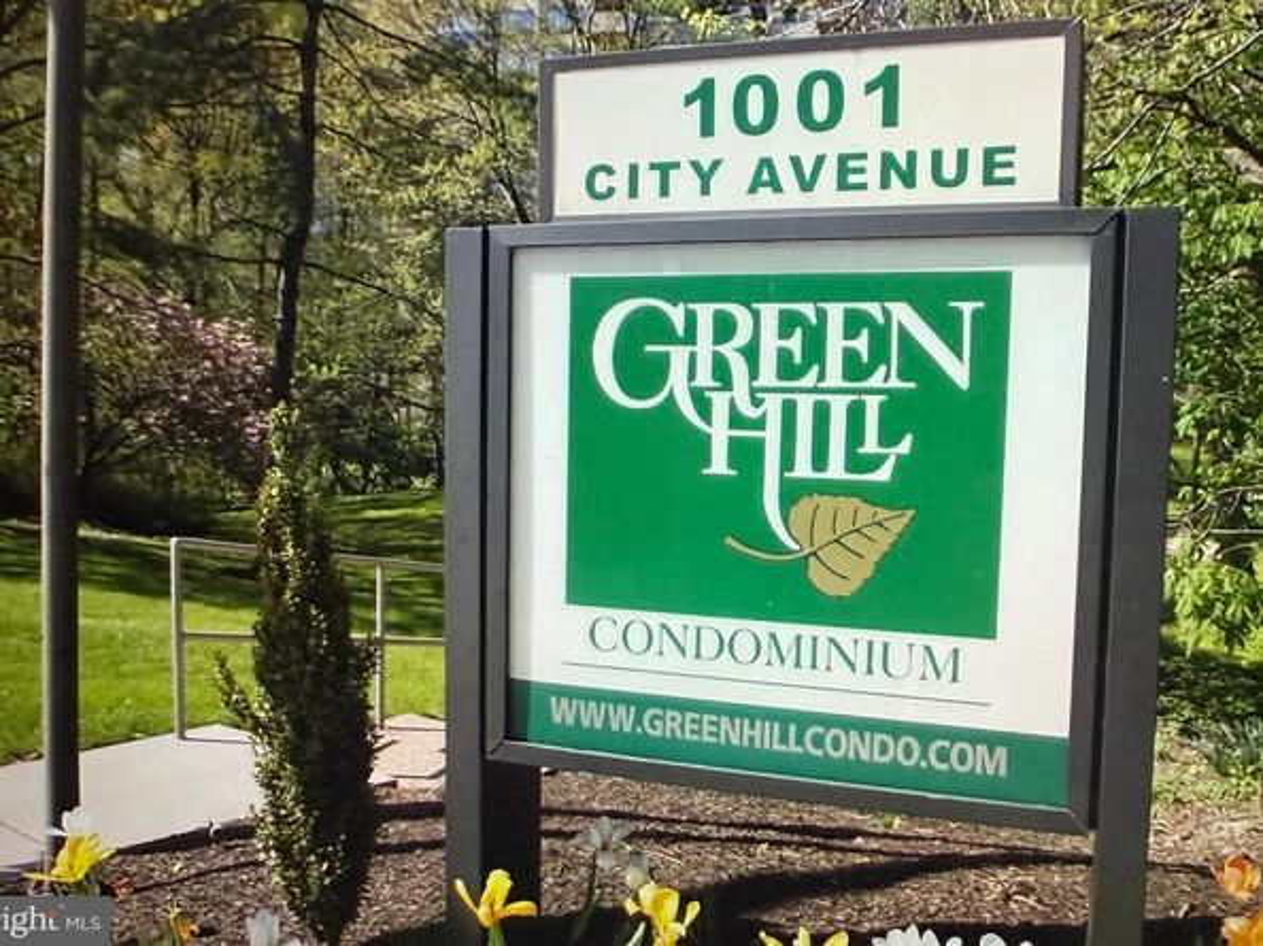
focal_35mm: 24
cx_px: 632
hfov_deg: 71.6
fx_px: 875
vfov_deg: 56.8
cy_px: 473
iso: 250
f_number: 2.2
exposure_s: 1/60
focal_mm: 2.22
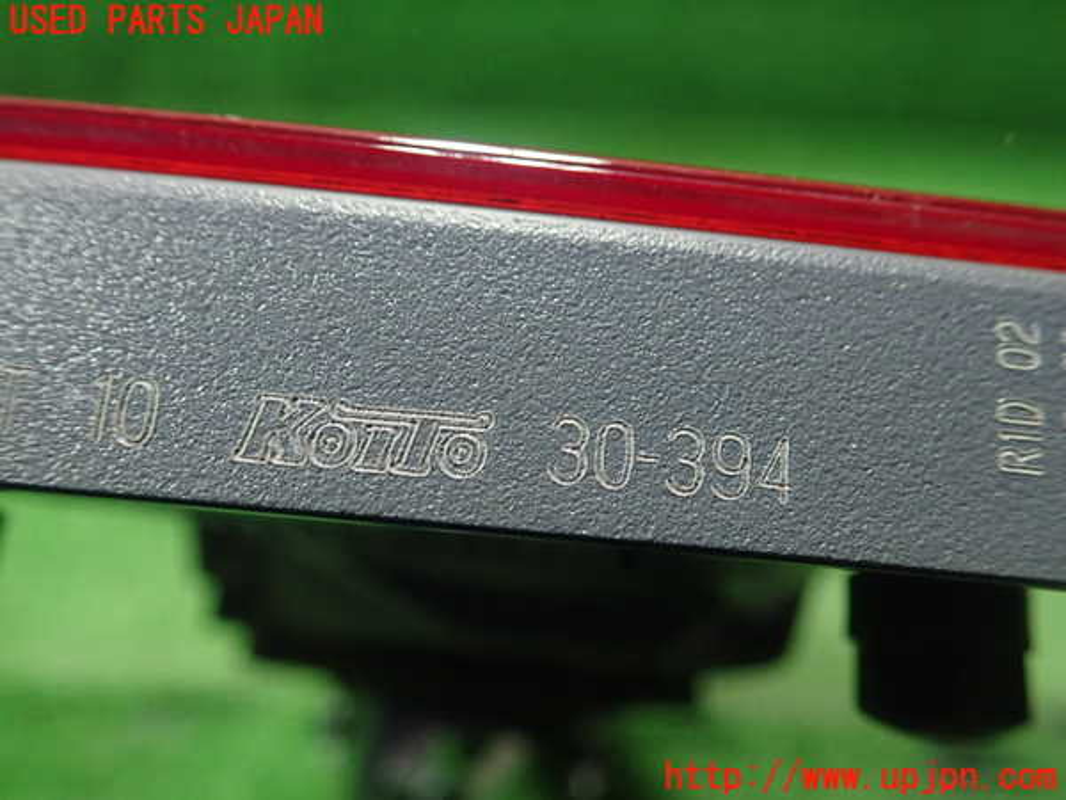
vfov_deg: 46.8
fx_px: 924
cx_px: 533
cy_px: 400
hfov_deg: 60.0
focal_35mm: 30
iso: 640
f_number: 2.3
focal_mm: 5.5
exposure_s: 1/125
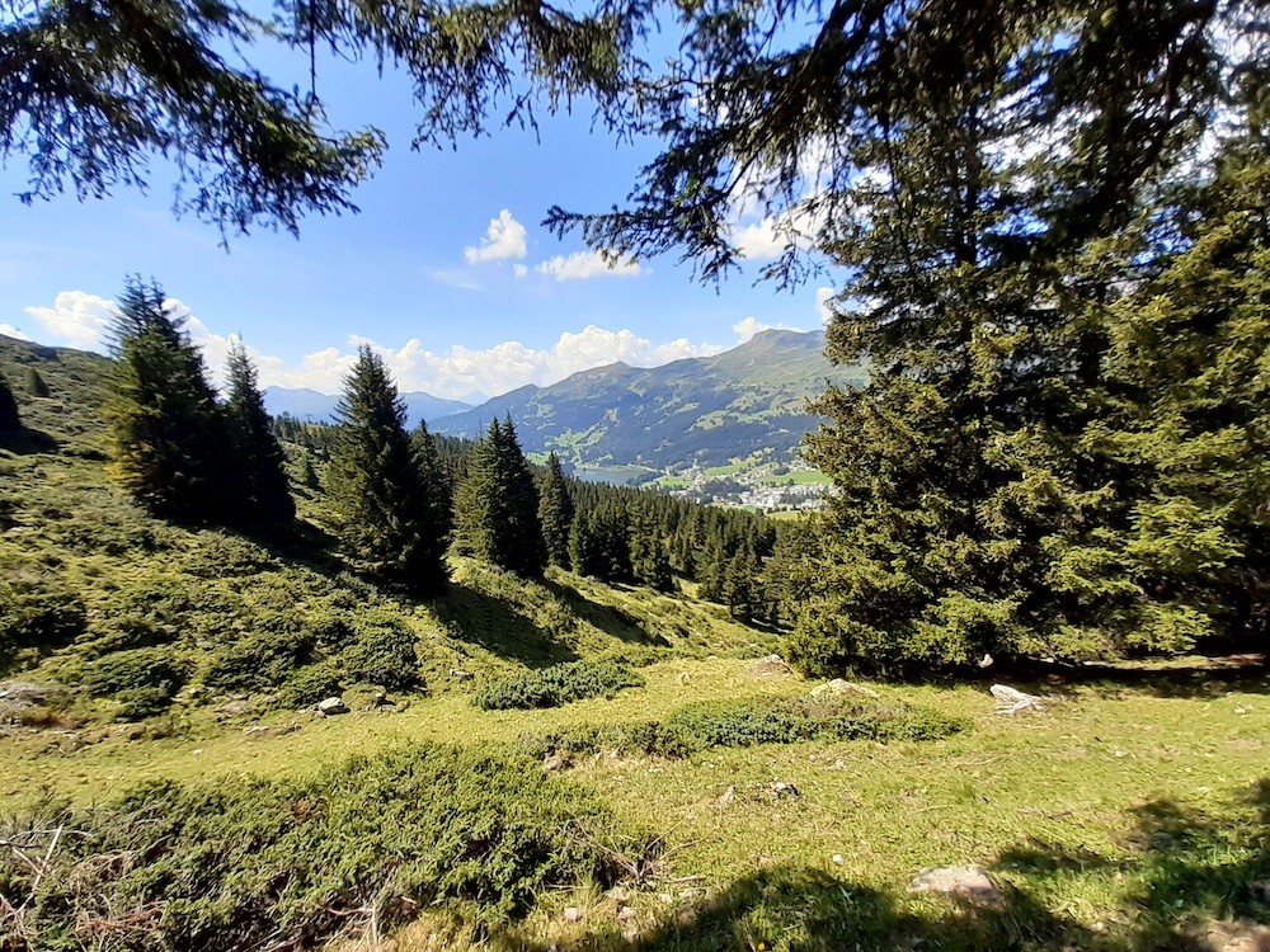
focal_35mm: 13
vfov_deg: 89.9
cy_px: 476
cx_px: 635
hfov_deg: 106.2
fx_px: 477
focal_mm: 1.13
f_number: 2.2
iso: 40
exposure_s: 1/804
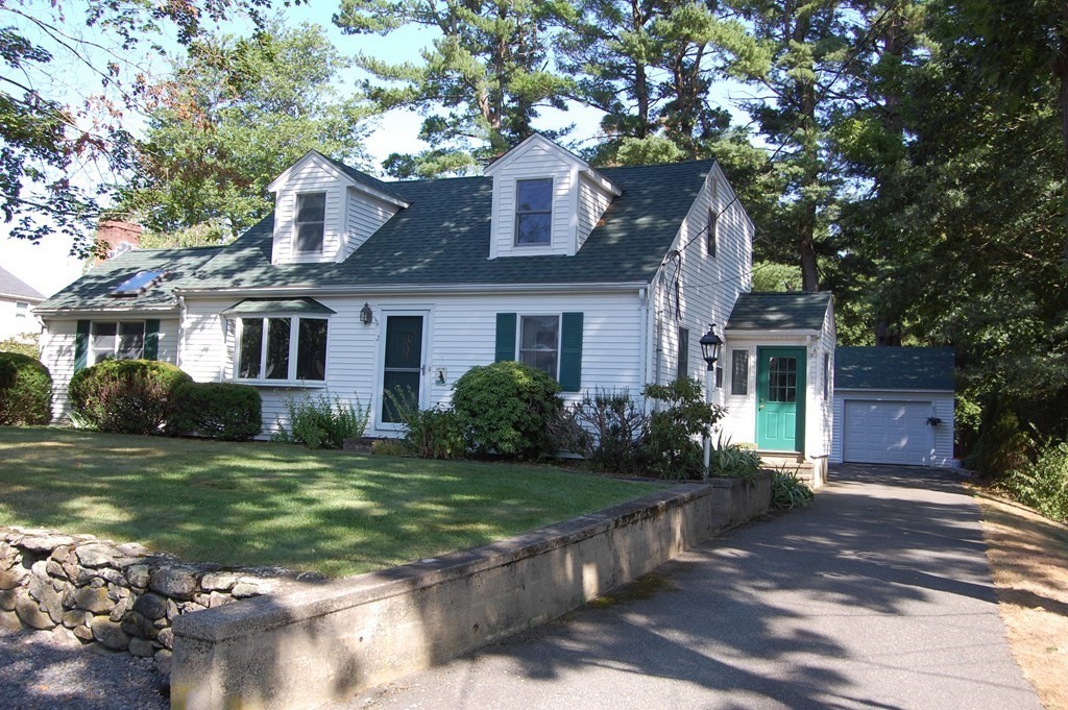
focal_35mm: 34
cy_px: 355
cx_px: 534
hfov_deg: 55.1
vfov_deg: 38.3
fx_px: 1023
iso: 200
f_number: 6.3
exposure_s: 1/160
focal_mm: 23
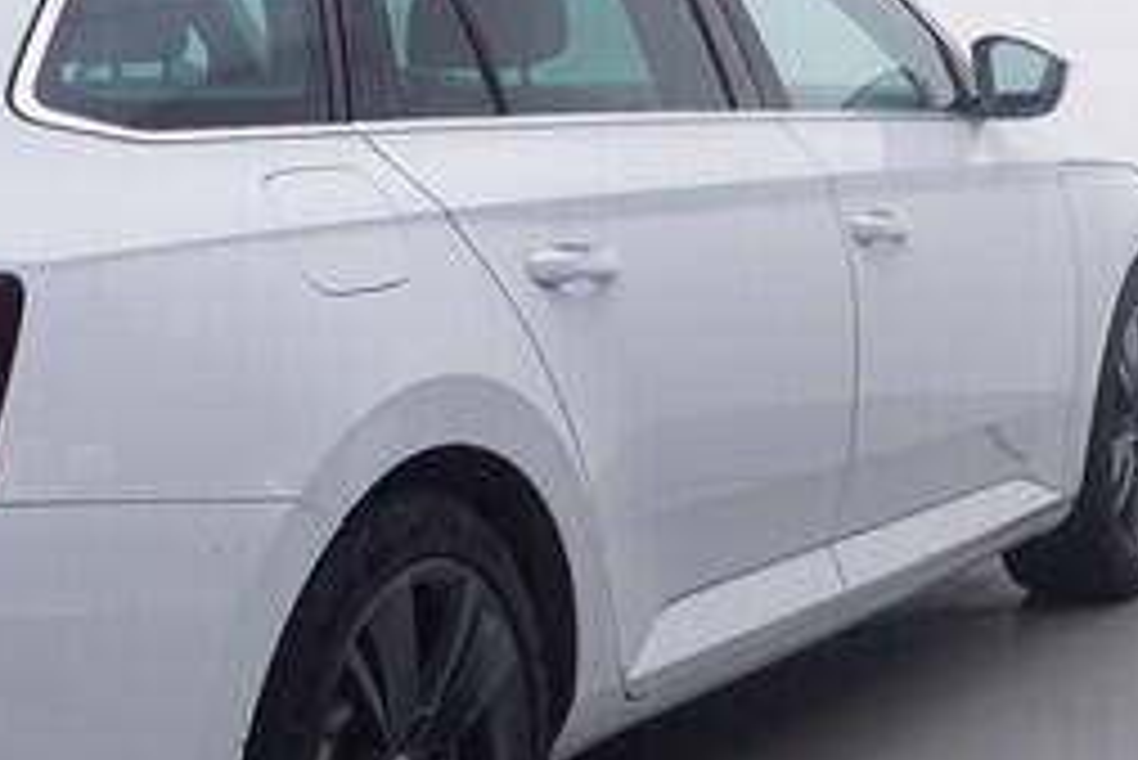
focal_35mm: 91
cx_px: 301
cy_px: 328
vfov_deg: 15.0
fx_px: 2879
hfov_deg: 22.2
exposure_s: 1/80
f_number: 5
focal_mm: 15
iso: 200
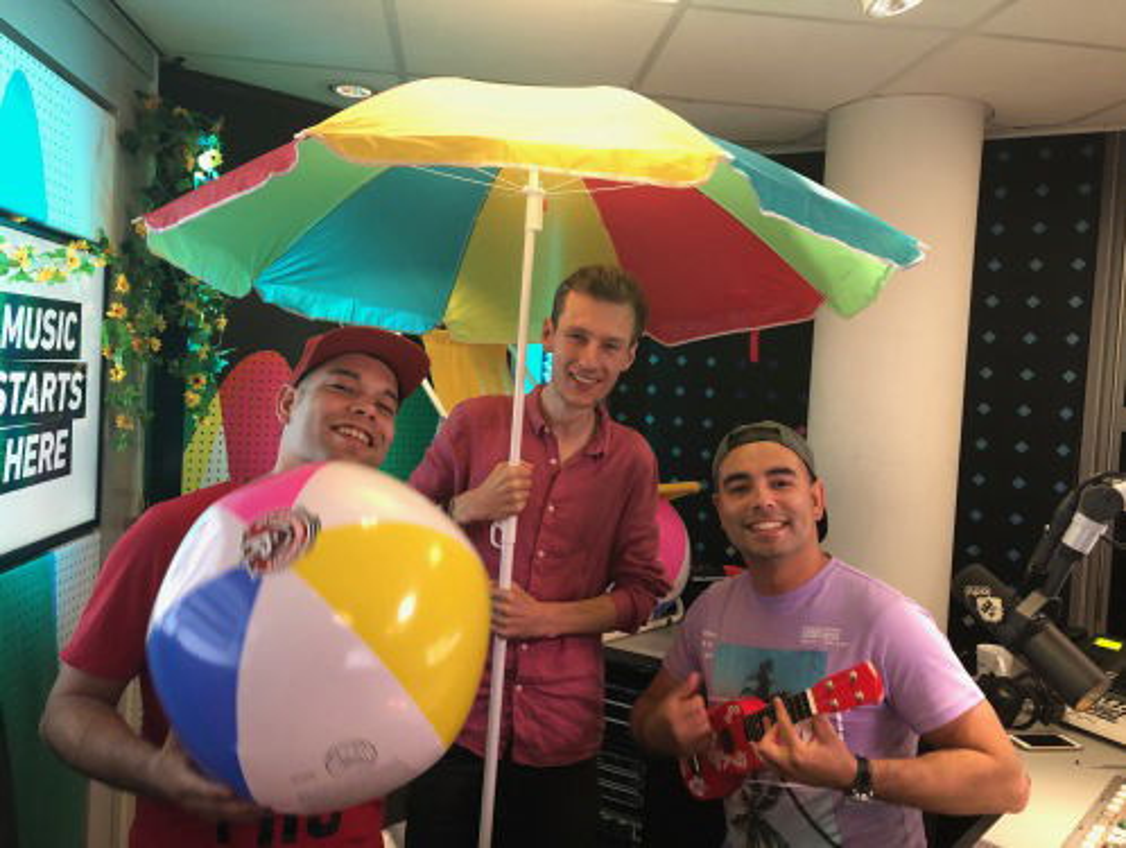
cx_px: 563
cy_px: 424
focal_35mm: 28
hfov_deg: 63.4
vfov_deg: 49.9
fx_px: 912
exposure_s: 1/11
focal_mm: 4
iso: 100
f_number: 1.8
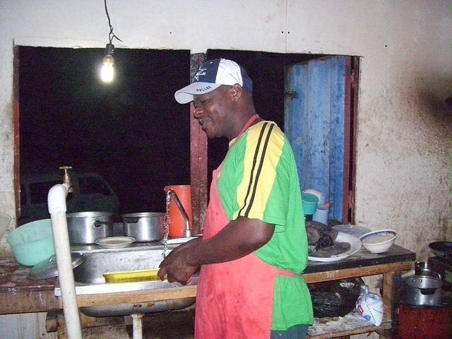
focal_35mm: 36
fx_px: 470
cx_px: 226
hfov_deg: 51.4
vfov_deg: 39.7
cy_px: 170
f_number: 2.7
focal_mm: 6
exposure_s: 1/125
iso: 1250
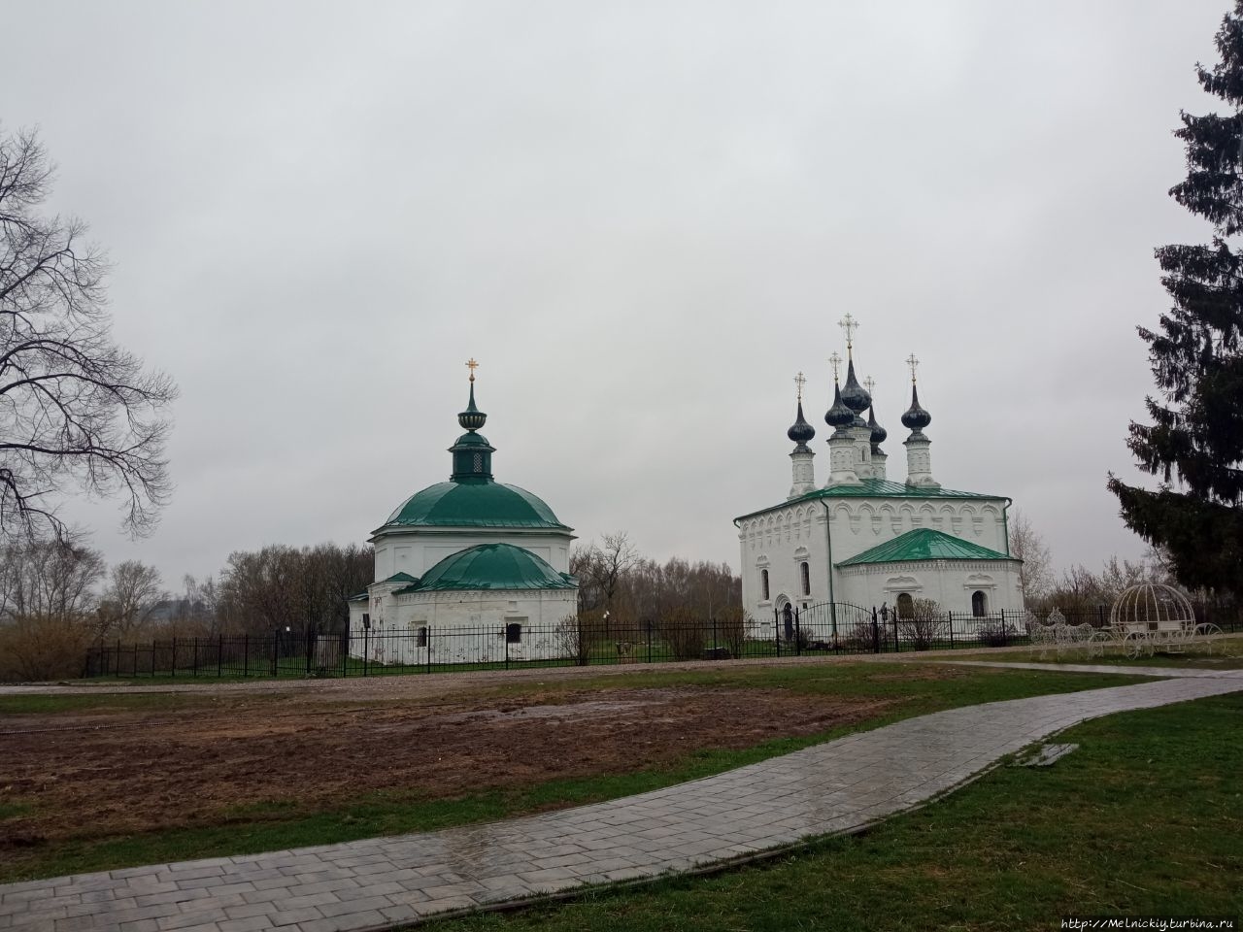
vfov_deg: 51.4
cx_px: 622
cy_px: 466
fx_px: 970
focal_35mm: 27
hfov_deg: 65.3
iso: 113
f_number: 2.2
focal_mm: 3.79
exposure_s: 1/421
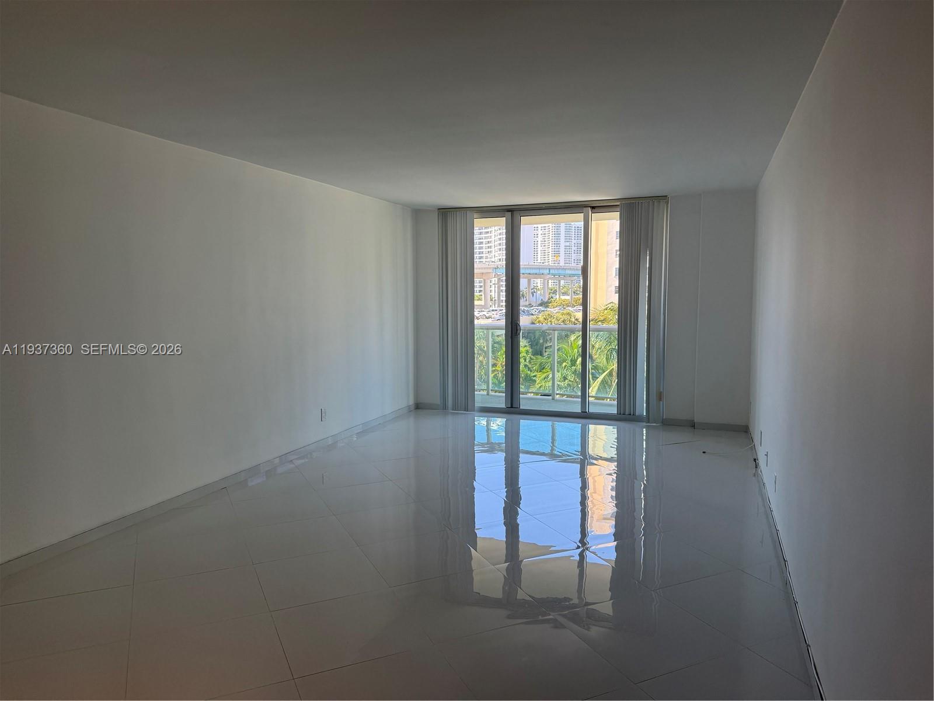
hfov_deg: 71.6
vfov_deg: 56.8
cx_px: 467
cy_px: 350
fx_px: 648
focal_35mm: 24
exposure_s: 1/504
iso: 100
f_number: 1.78
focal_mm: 6.76
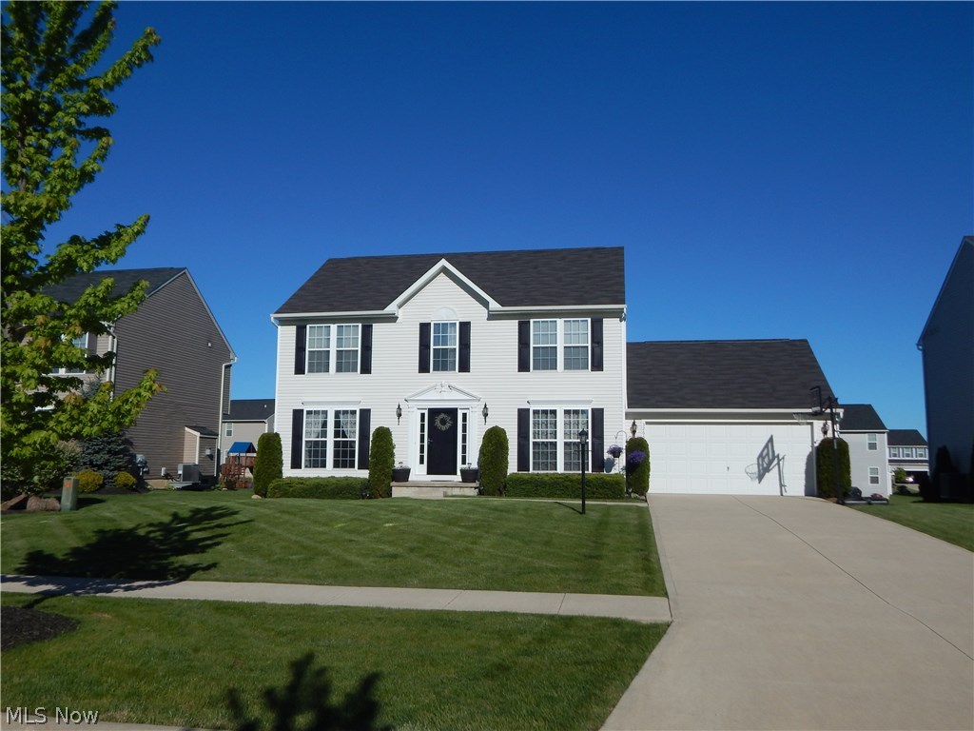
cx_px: 487
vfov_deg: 49.7
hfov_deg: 63.4
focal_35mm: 28
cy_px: 366
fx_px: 788
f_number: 6.3
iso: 125
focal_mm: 5.1
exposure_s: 1/1000
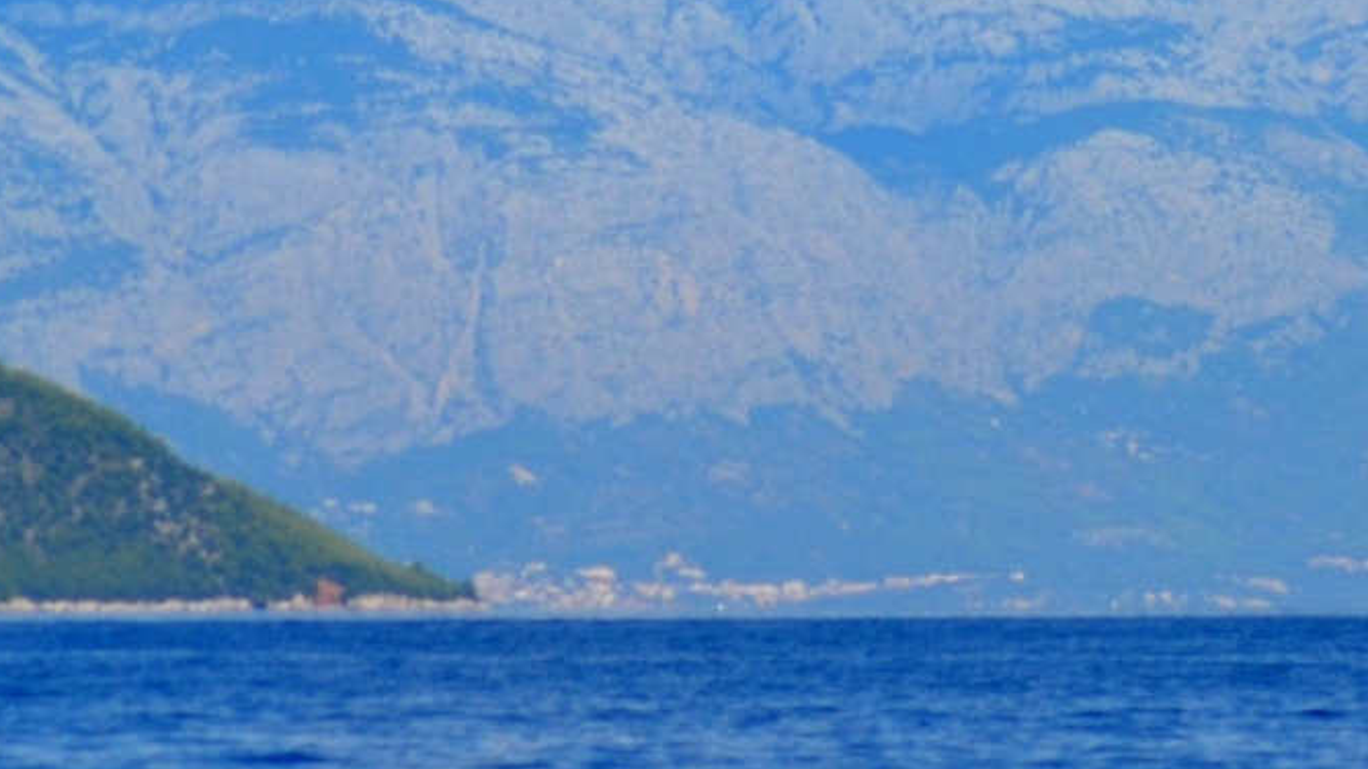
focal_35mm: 516
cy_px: 146
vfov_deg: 2.4
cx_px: 1161
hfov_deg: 4.2
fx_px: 18725
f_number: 5.6
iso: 250
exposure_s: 1/2000
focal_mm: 135
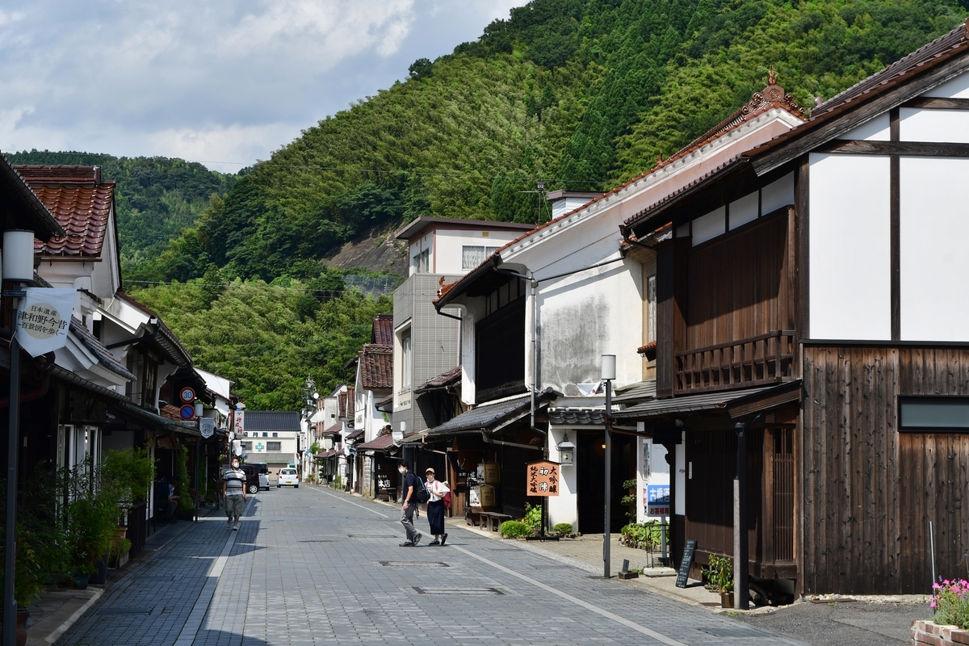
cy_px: 323
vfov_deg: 18.9
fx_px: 1938
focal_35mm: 72
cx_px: 484
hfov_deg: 28.1
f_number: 10
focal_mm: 48
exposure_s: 1/200
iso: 100
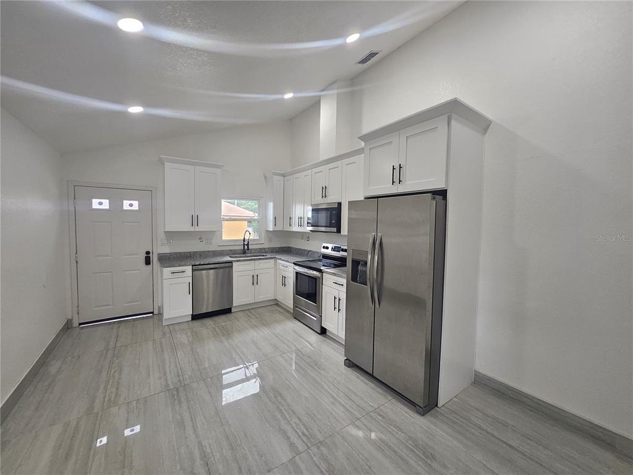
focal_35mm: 13
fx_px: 238
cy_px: 238
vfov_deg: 89.9
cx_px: 316
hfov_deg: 106.2
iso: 64
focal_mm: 1.7
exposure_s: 1/60
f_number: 2.2
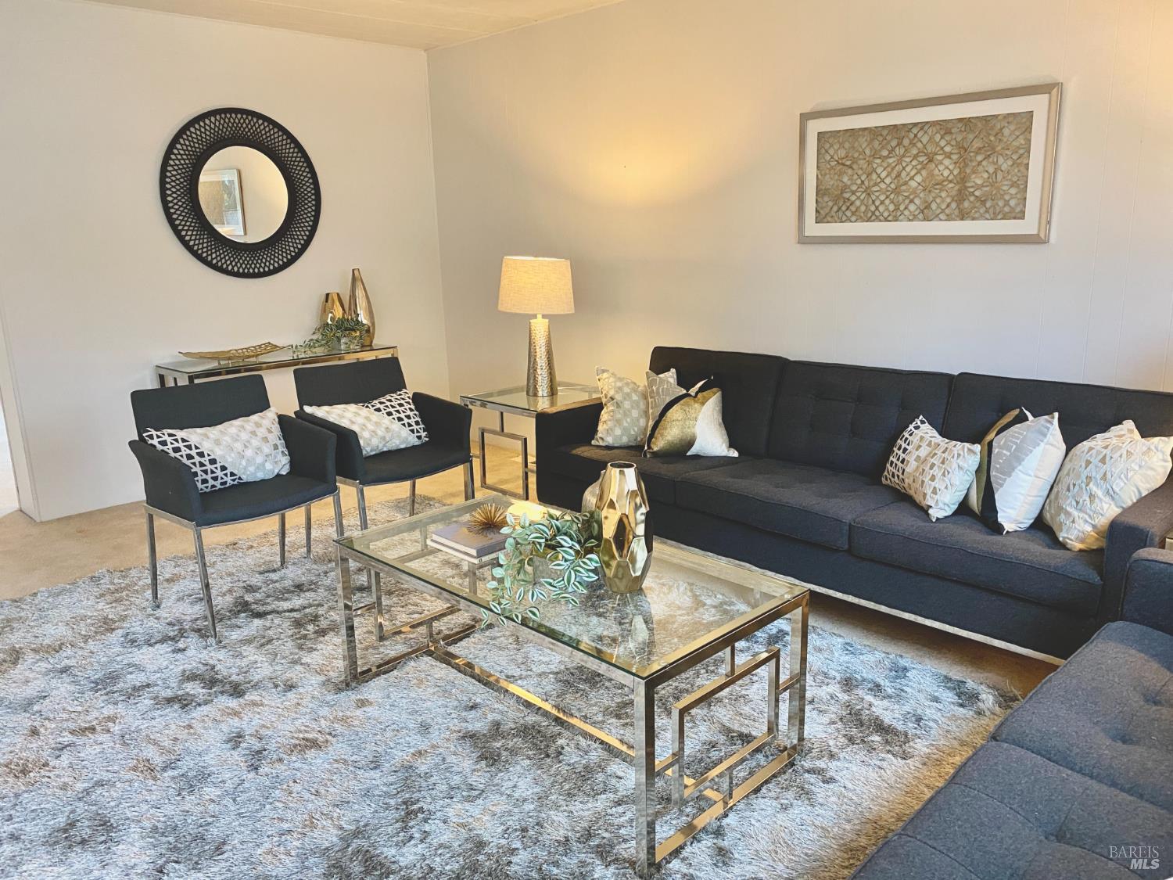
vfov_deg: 53.1
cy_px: 440
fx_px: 881
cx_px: 586
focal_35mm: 26
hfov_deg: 67.3
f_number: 1.8
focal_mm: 4.25
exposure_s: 1/60
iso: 320
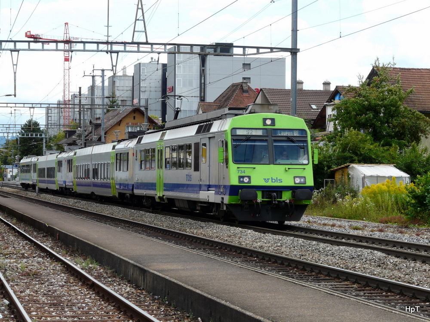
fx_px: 1391
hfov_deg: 17.6
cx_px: 215
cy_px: 161
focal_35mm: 112
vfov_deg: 13.2
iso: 100
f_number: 5.6
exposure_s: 1/200
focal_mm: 18.3
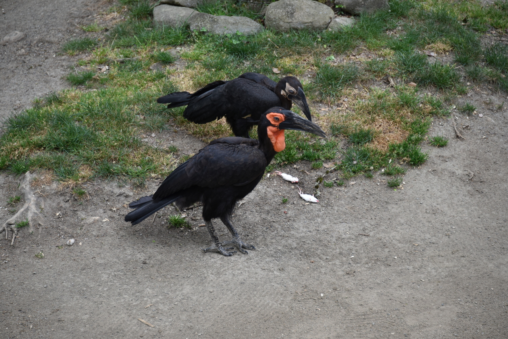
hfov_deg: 10.8
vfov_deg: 7.2
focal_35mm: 190
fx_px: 2682
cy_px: 170
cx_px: 254
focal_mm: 190
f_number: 5.6
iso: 450
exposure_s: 1/400
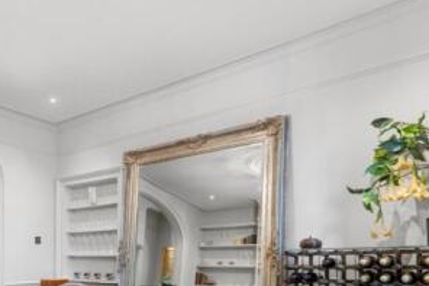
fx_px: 369
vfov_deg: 39.5
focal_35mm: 31
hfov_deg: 56.7
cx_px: 97
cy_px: 253
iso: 800
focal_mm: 14
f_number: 8
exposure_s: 1/4
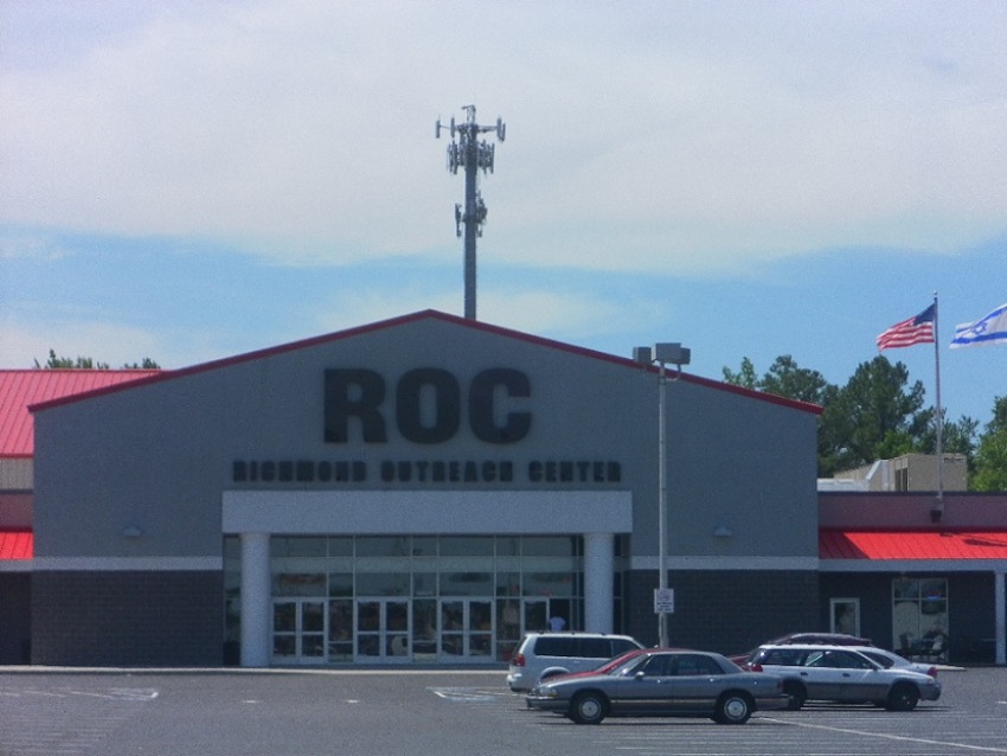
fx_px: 3201
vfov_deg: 13.5
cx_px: 504
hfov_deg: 17.9
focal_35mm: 110
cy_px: 378
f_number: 5.9
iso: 80
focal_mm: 19.6
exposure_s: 1/400
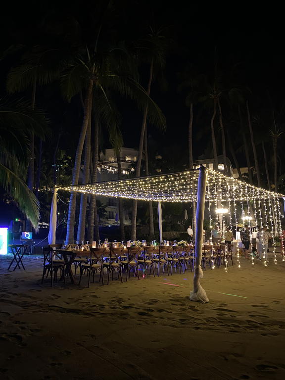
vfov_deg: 67.3
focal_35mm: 26
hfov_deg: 53.1
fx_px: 285
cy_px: 190
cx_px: 142
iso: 1000
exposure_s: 1/15
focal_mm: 4.25
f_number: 1.8
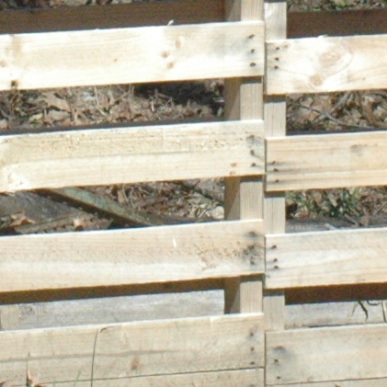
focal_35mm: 637
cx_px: 290
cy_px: -520
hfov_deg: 2.8
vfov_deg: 2.7
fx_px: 8057
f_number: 14
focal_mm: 70
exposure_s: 1/800
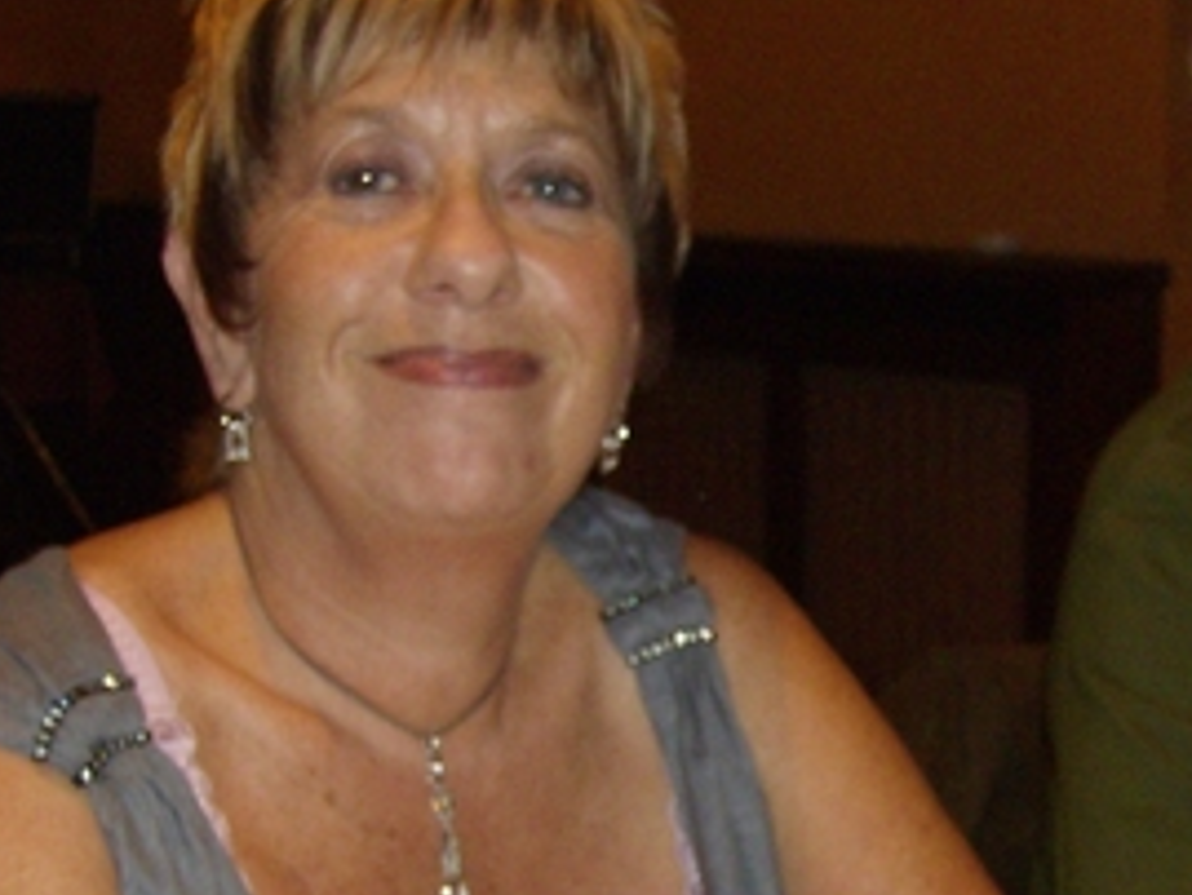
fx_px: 2756
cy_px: 693
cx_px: 1019
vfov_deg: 18.3
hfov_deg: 23.9
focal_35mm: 80
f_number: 2.8
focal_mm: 6
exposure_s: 1/60
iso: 200
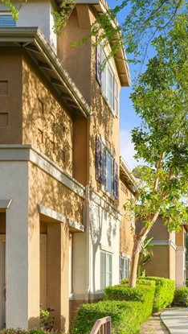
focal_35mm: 43
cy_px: 277
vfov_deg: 44.5
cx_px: 198
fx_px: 380
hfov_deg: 26.0
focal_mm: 20
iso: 320
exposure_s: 1/100
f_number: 7.1
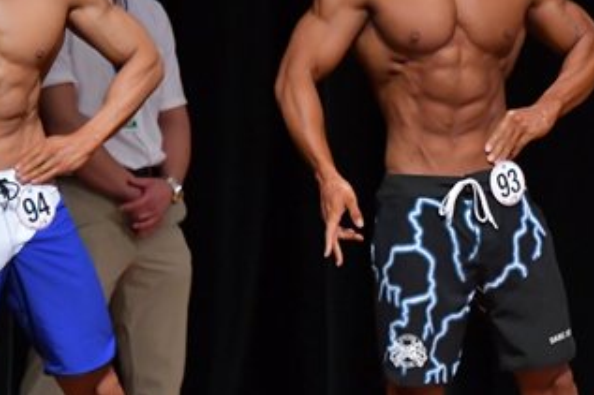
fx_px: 10884
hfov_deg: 3.1
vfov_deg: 2.1
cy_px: 182
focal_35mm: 660
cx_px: 580
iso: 5000
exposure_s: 1/400
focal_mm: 180
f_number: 5.6
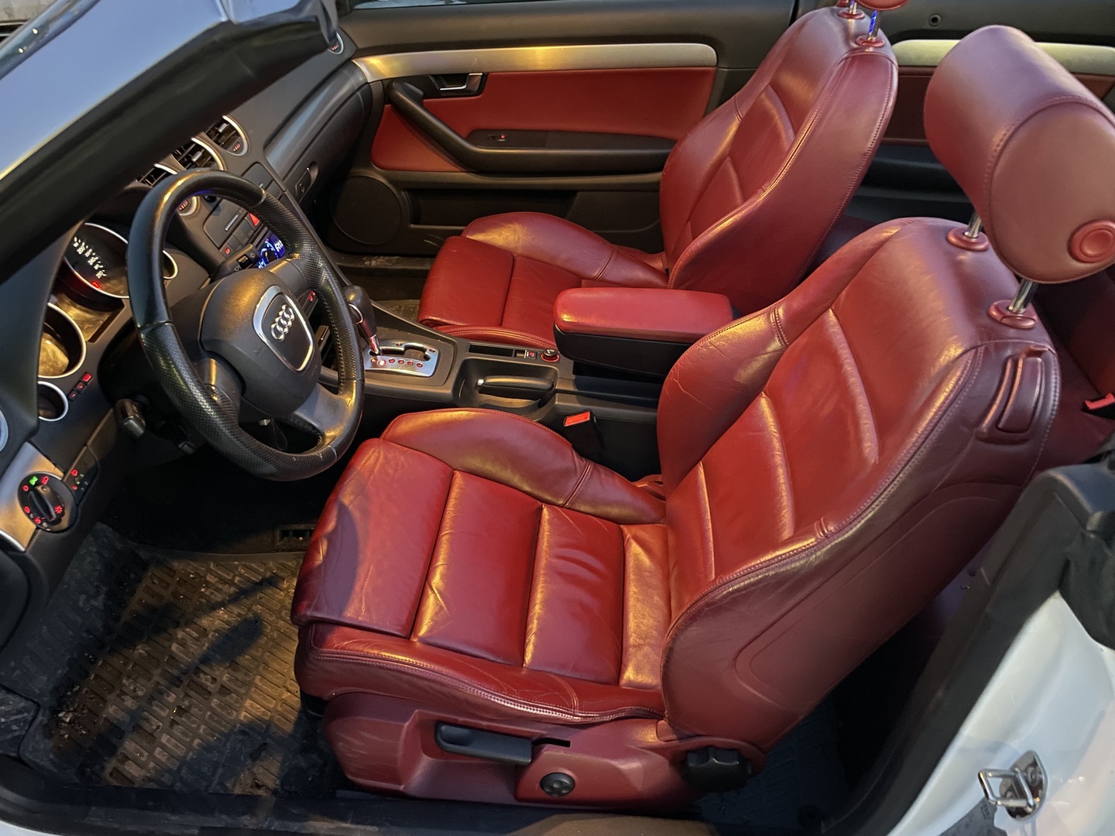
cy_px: 418
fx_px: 837
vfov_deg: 53.1
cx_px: 558
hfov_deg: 67.3
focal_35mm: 26
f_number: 1.6
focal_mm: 4.2
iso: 800
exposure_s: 1/8
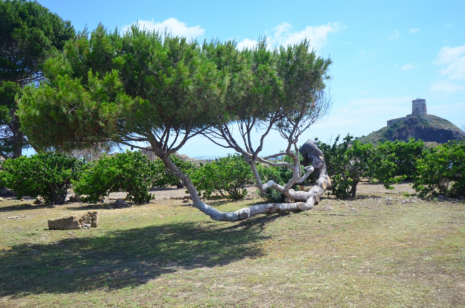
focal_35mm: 36
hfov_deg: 53.2
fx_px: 464
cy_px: 154
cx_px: 232
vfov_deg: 36.7
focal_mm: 24
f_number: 4
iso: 1100
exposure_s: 1/8000
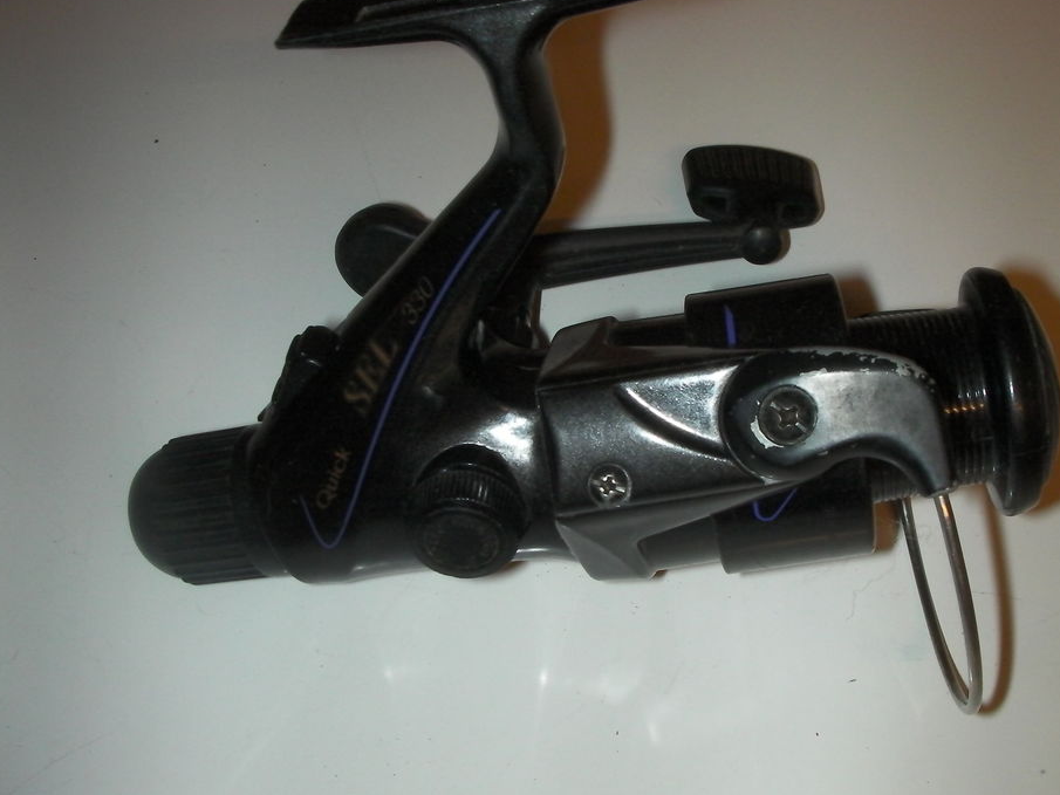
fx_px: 1286
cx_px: 576
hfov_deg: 44.7
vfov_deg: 34.4
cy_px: 384
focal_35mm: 42
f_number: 5.6
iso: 200
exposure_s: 1/30
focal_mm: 6.3
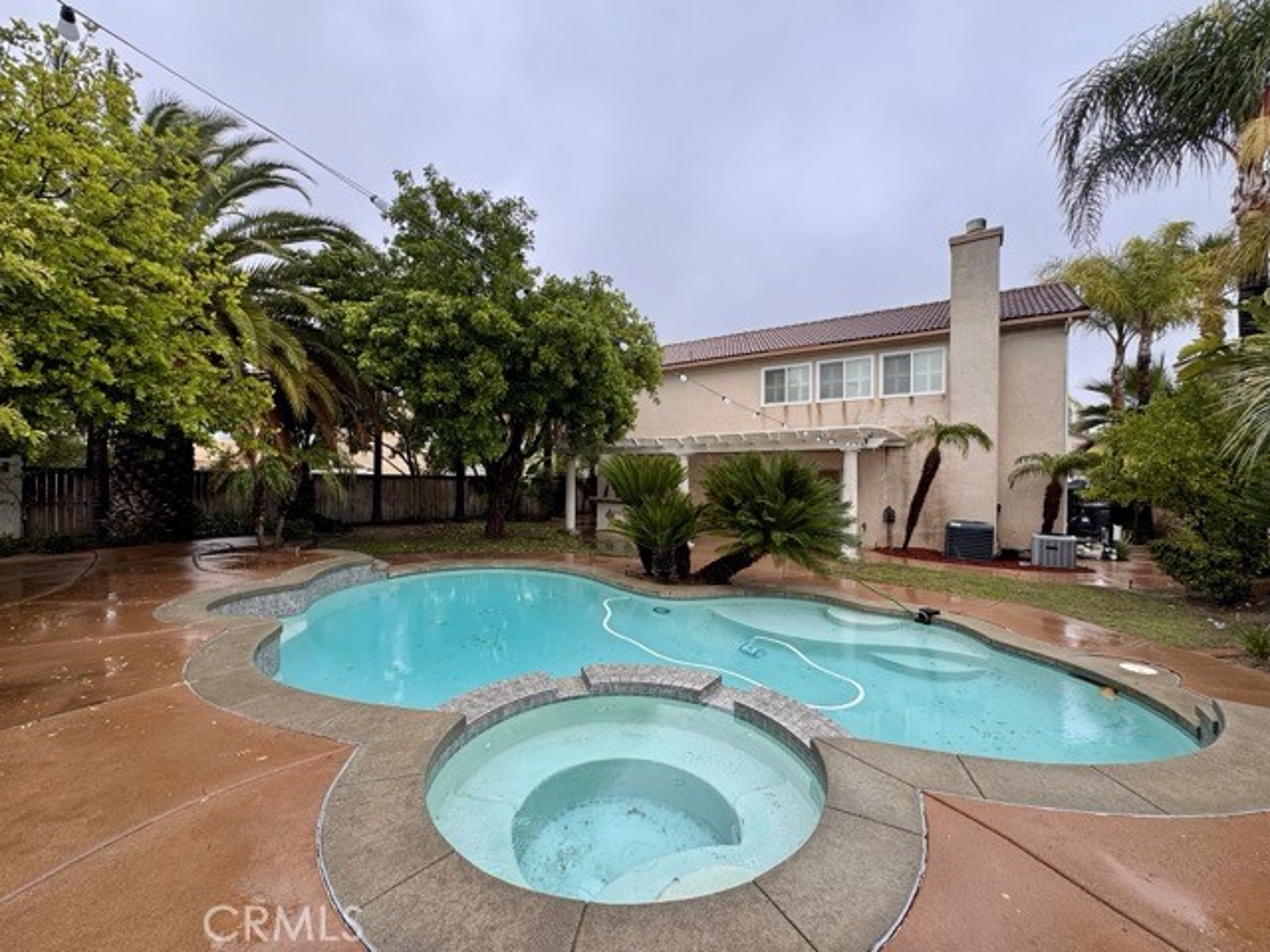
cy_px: 476
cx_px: 635
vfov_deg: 85.7
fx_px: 514
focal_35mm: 14
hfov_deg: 102.1
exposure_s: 1/99
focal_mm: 2.22
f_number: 2.2
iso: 50
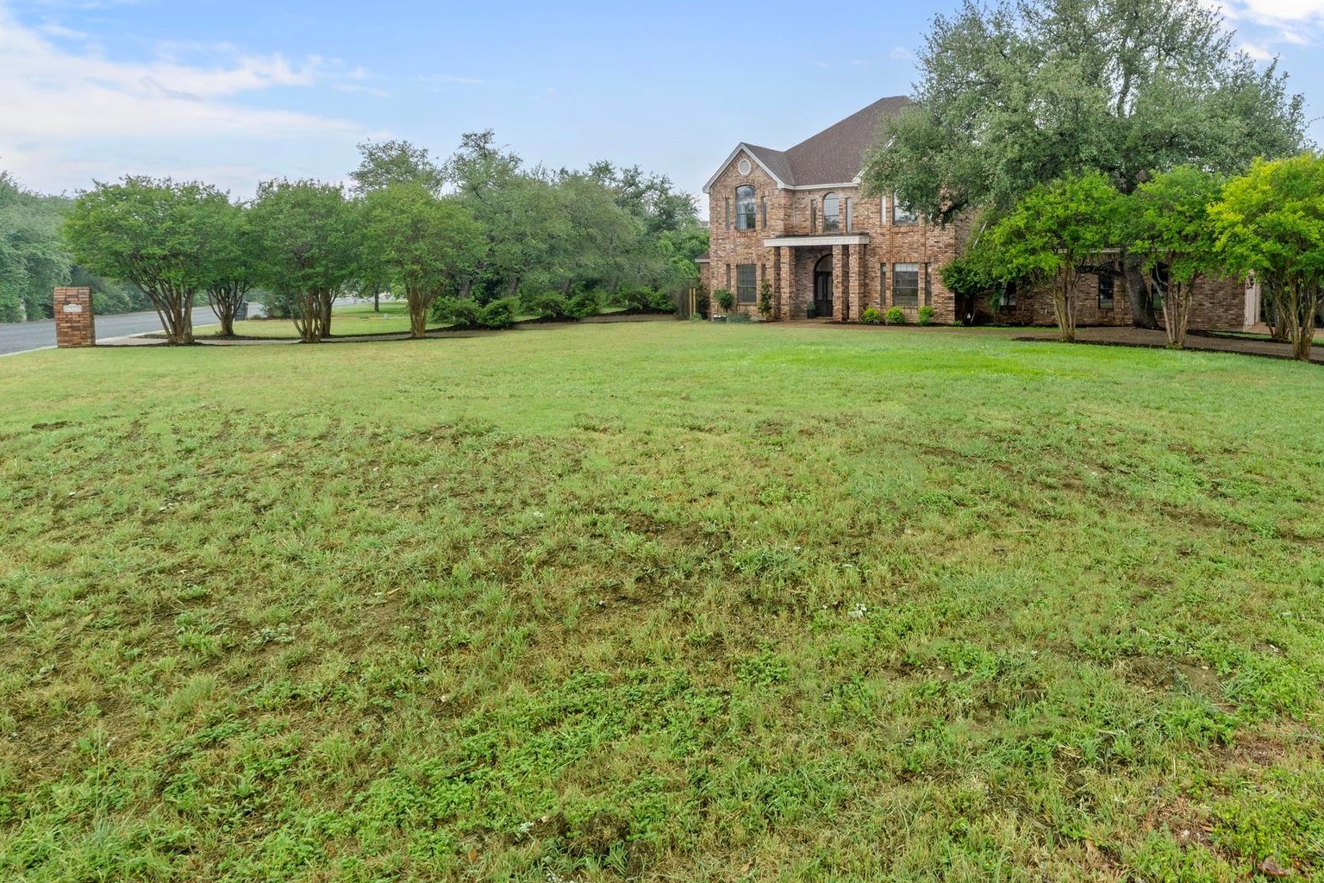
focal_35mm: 20
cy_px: 317
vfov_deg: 60.9
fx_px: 735
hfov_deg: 81.2
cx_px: 880
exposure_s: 1/30
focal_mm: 10
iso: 250
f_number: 11
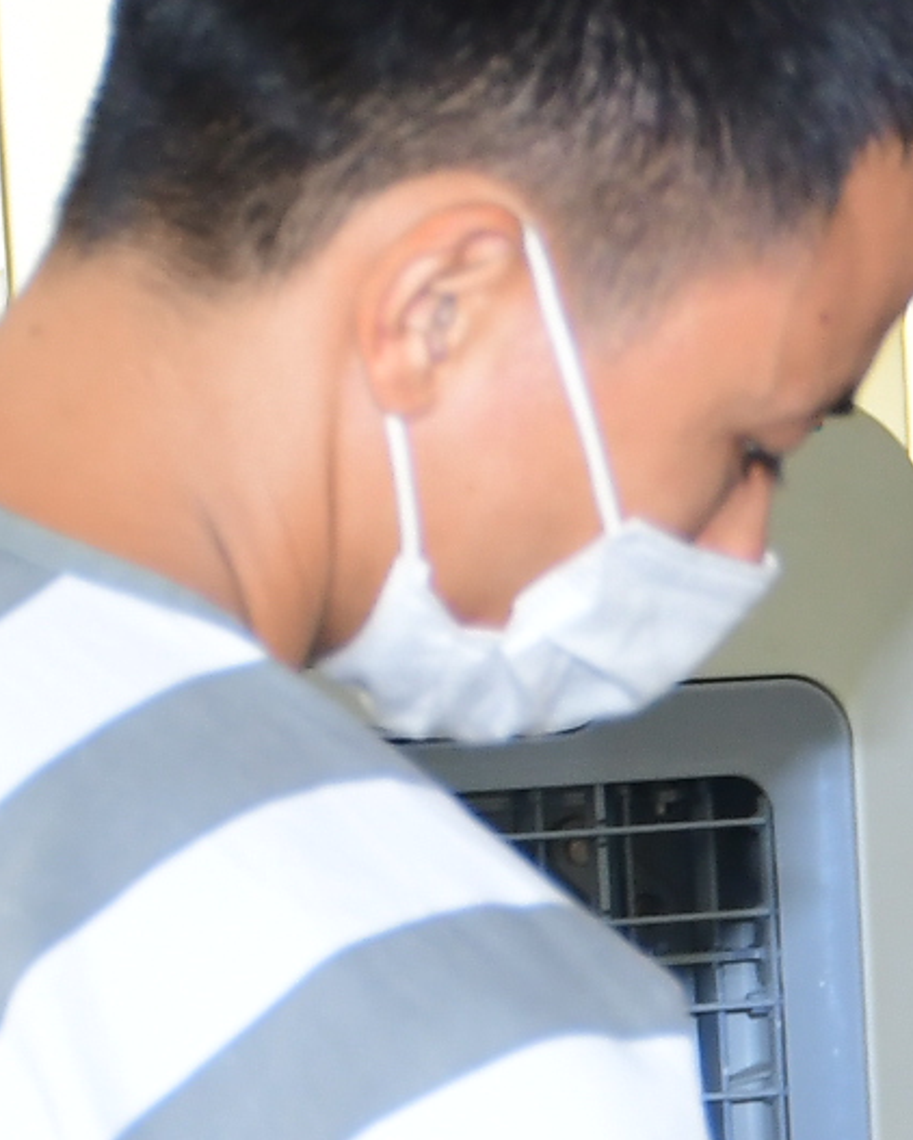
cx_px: 2127
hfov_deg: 4.3
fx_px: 12051
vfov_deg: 5.4
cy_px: 1231
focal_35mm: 357
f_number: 4.5
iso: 500
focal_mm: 48
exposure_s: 1/200
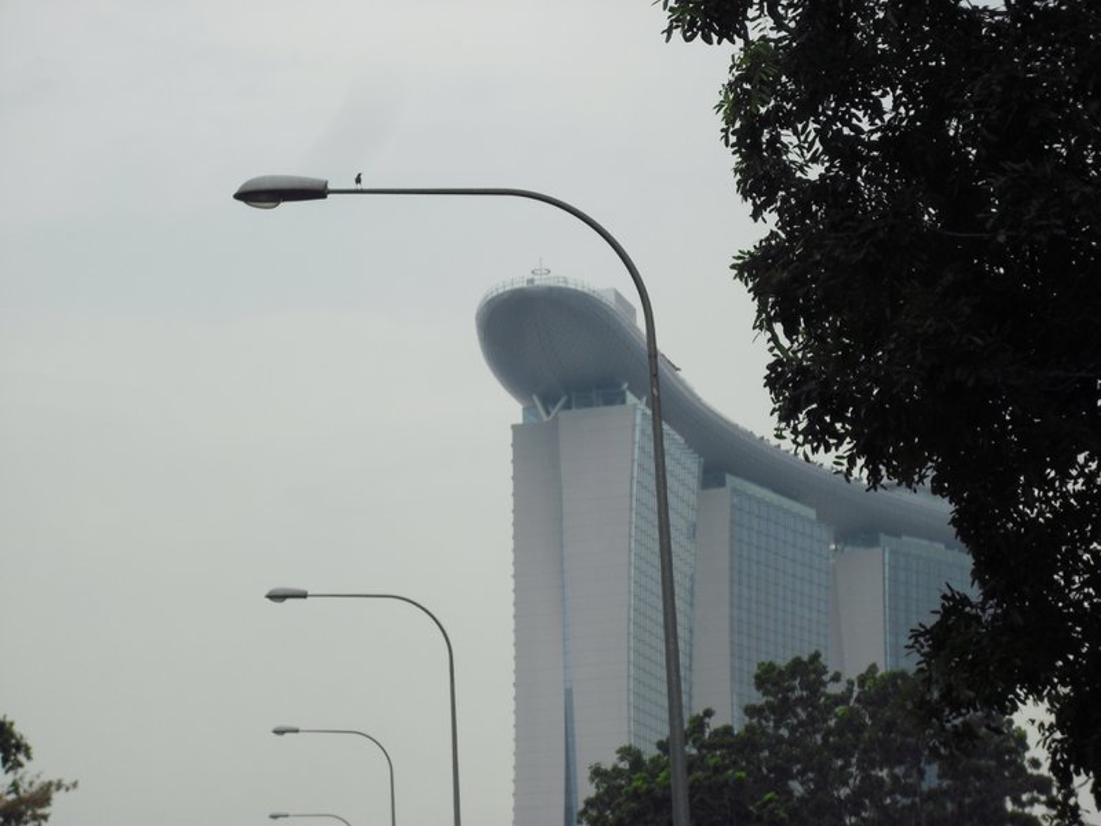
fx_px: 3594
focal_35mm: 113
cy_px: 413
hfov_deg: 17.4
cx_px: 550
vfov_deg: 13.1
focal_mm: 18.6
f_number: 5.2
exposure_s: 1/500
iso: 100
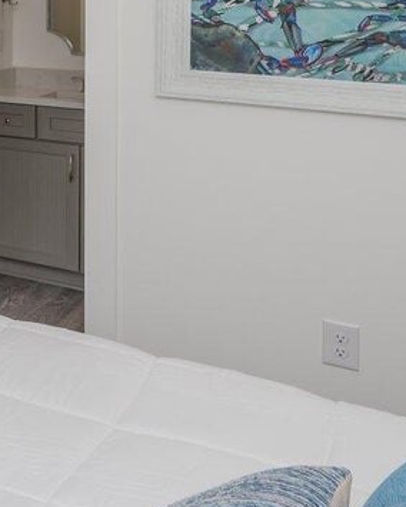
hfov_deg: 18.5
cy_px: 1
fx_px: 856
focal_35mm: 57
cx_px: -385
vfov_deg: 30.7
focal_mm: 14
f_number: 9
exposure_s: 1/40
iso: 160
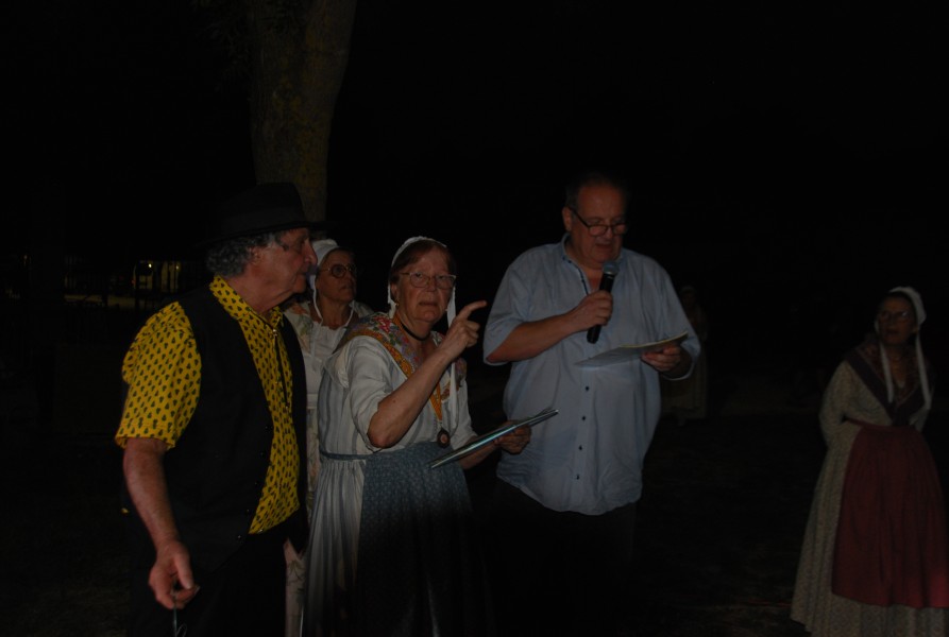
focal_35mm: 36
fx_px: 951
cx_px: 474
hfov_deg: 53.0
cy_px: 318
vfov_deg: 37.1
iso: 400
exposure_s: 1/60
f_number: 4
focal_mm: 24
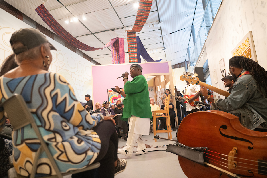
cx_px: 134
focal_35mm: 26
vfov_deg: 50.4
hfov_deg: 70.4
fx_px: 189
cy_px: 89
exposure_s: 1/200
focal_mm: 25.5
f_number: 2.8
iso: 1600
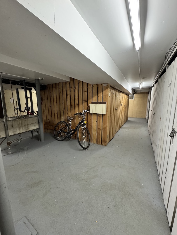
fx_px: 95
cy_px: 118
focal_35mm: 14
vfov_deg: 102.1
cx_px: 88
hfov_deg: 85.7
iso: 400
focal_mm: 2.22
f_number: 2.2
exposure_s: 1/60
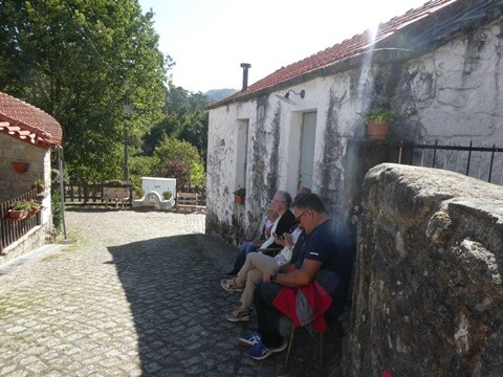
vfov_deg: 56.8
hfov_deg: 71.6
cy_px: 188
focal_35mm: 24
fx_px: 349
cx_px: 252
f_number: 7.1
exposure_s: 1/80
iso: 80
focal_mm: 4.3
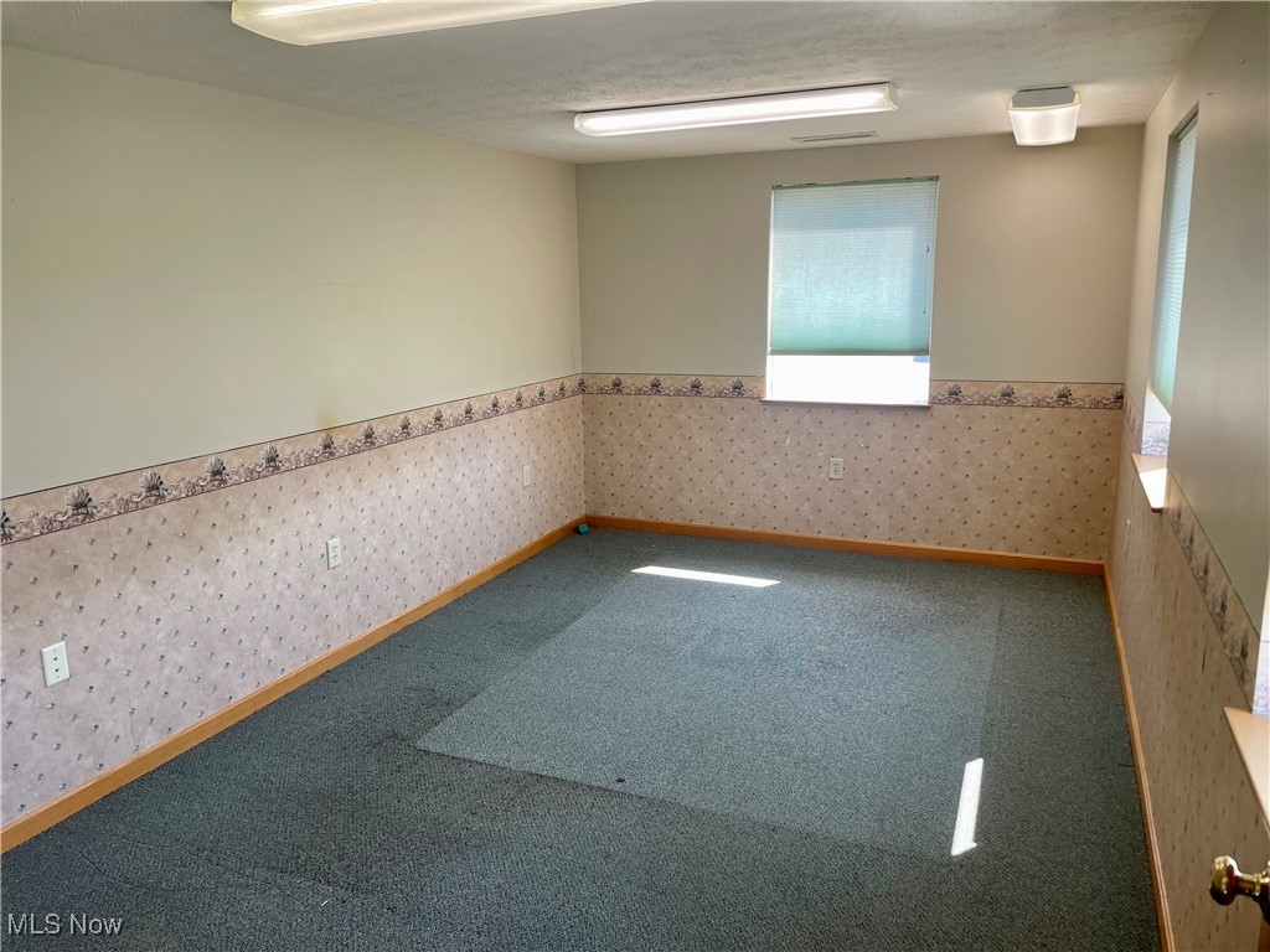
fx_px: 954
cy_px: 476
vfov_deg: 53.1
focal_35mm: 26
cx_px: 635
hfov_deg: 67.3
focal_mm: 4.2
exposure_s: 1/120
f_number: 1.6
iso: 100
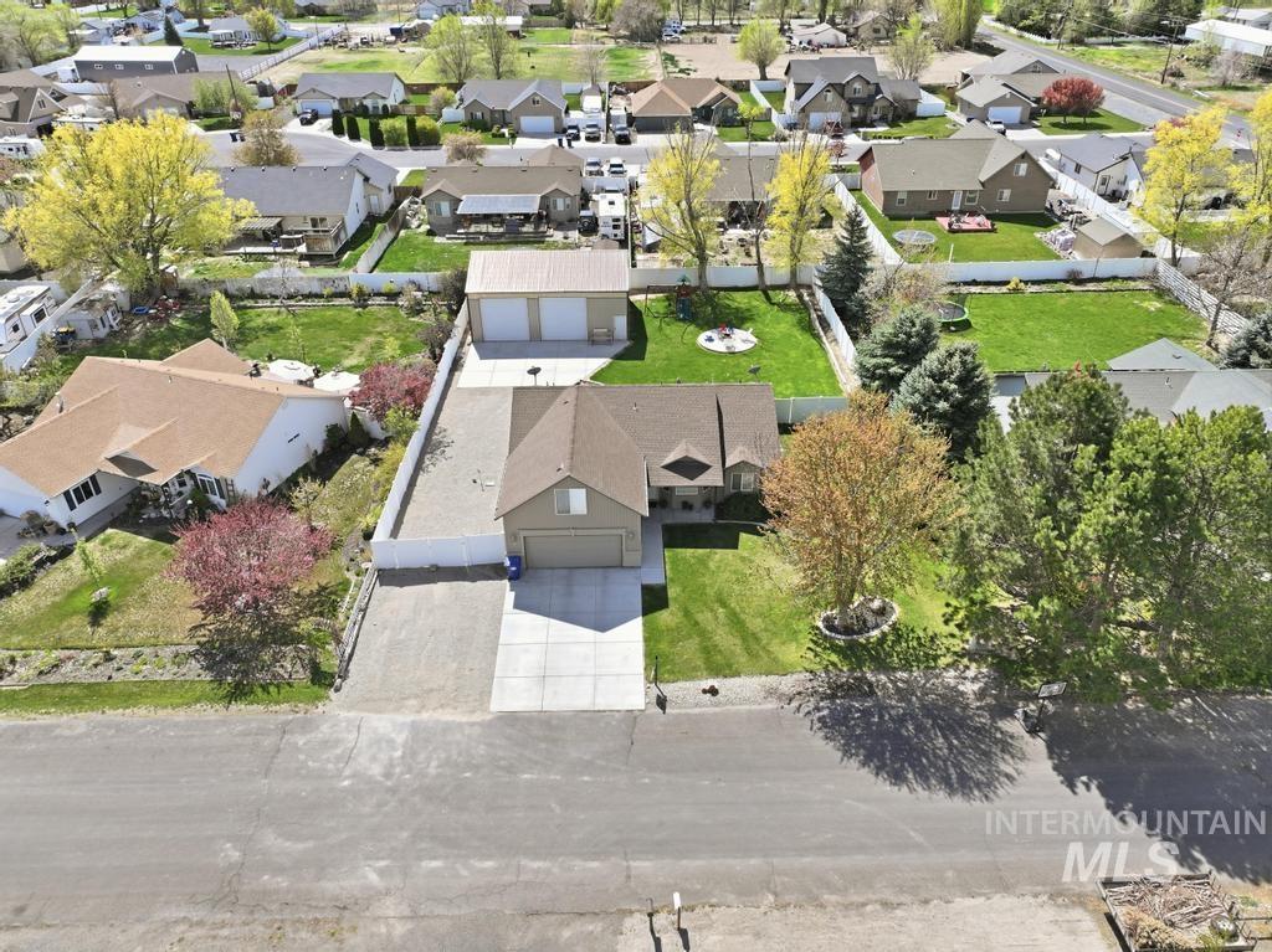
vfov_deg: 56.8
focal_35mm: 24
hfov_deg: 71.6
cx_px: 636
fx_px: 881
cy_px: 476
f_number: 2.8
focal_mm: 12.3
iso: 210
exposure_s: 1/1600
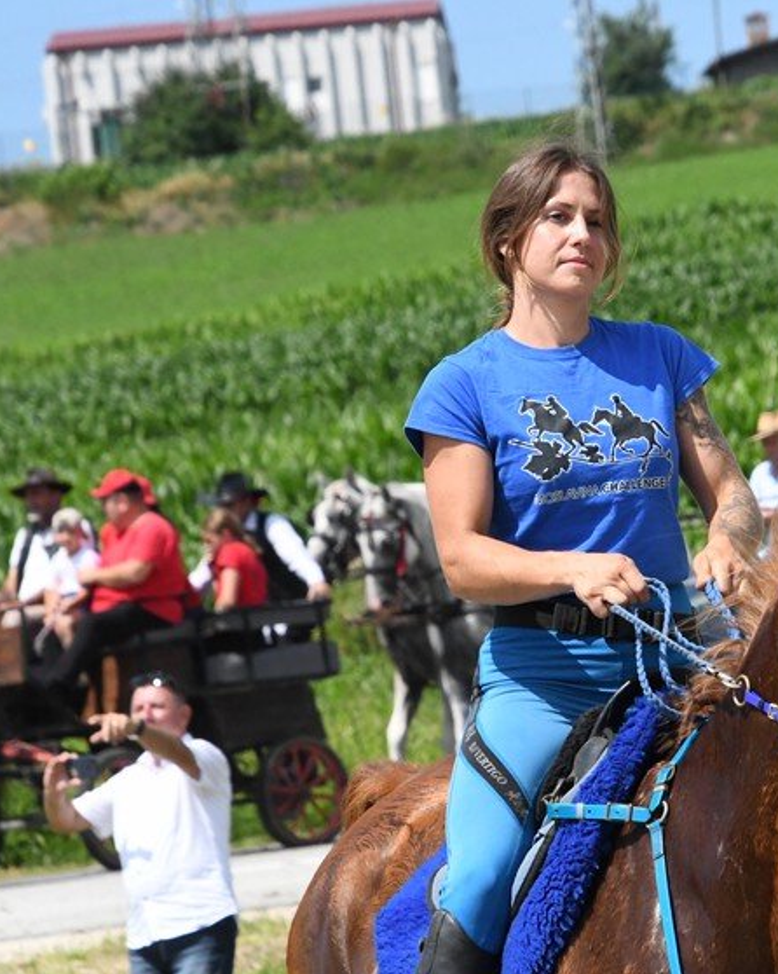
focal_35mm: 328
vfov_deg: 5.9
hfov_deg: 4.7
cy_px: 487
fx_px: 9446
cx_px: 583
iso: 4000
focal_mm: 155
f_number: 10
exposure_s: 1/6400
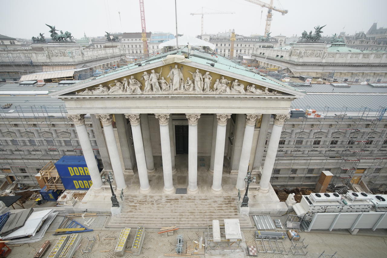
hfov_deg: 96.7
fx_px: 172
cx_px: 194
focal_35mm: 16
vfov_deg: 73.7
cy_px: 129
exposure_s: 1/500
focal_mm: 16
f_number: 5.6
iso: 1000
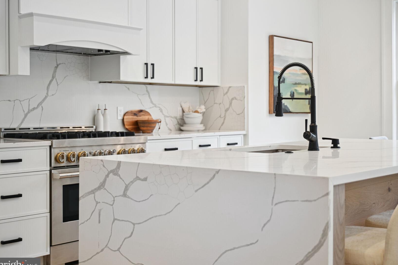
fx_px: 553
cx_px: 206
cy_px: 132
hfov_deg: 39.6
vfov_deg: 27.0
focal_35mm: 50
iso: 200
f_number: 4
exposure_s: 1/80
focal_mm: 47
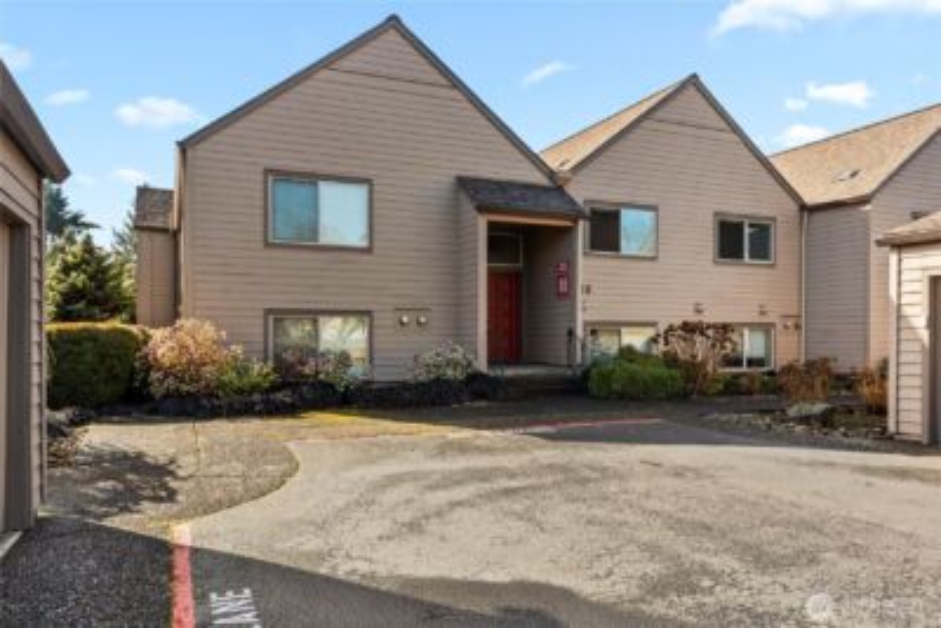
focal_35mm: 24
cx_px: 470
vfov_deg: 53.2
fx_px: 628
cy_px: 314
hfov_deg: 73.7
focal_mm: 16
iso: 200
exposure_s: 1/80
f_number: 9
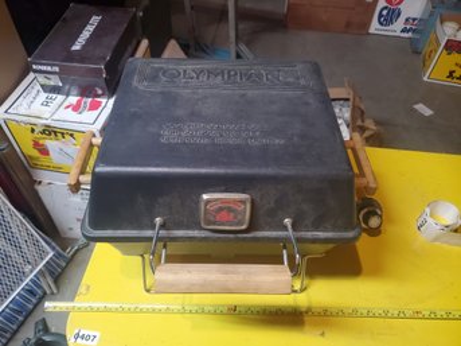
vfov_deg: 53.0
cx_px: 230
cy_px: 173
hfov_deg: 67.3
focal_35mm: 26
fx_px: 346
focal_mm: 4.3
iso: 320
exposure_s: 1/40
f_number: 1.5
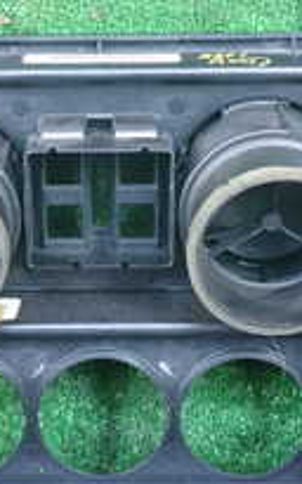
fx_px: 1226
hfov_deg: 14.0
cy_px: 229
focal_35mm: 93
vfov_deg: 22.3
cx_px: 106
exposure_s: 1/50
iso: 200
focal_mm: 5.4
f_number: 2.3
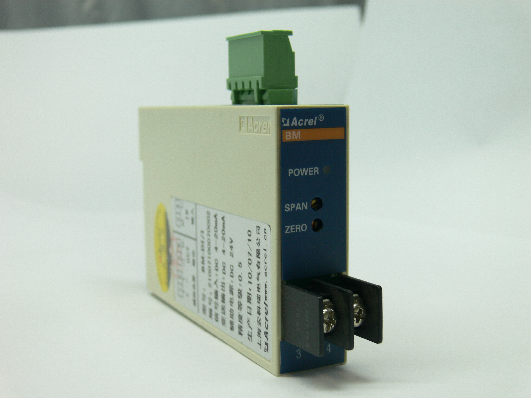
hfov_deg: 38.9
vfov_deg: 29.7
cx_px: 266
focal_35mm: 49
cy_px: 199
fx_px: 752
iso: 80
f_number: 3.2
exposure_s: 1/40
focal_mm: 10.4
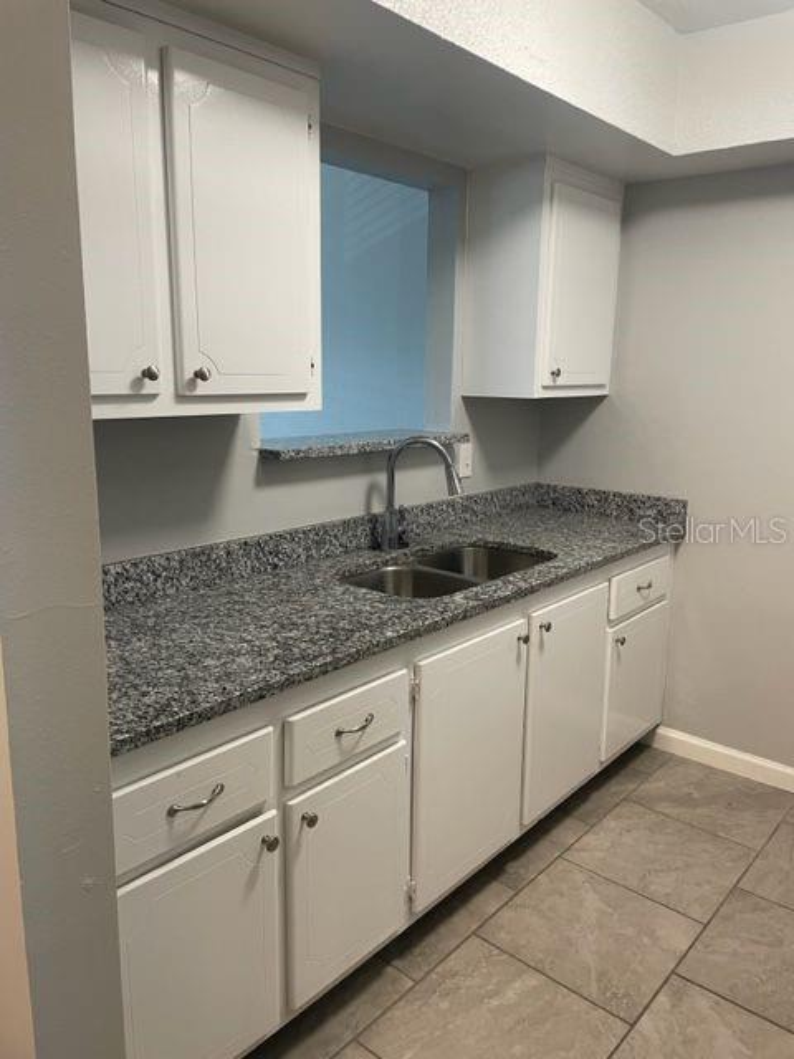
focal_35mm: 26
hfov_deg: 53.1
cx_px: 397
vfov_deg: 67.3
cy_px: 530
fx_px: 795
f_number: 1.6
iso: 100
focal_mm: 4.2
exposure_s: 1/60
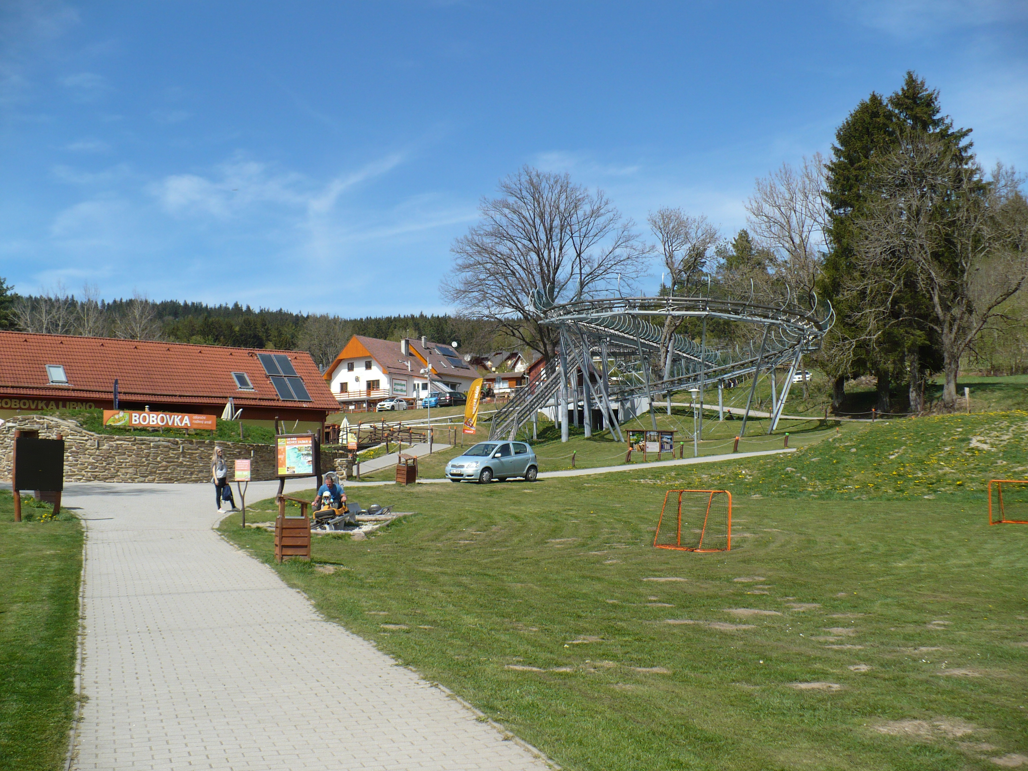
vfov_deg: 38.7
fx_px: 1099
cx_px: 514
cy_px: 386
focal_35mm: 37
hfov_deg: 50.1
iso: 100
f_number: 8
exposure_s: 1/200
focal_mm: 6.1
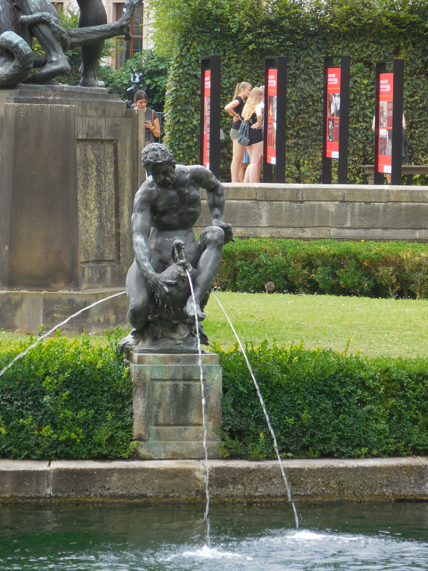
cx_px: 214
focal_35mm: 223
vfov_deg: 8.9
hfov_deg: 6.7
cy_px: 286
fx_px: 3676
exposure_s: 1/160
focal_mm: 40.2
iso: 125
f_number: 5.8
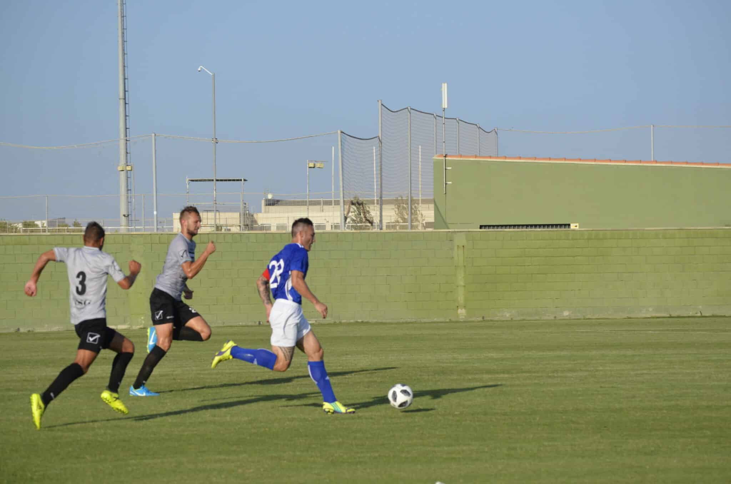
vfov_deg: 9.1
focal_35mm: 150
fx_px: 3040
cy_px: 242
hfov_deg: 13.7
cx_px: 366
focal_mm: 100
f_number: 7.1
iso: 400
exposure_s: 1/1600
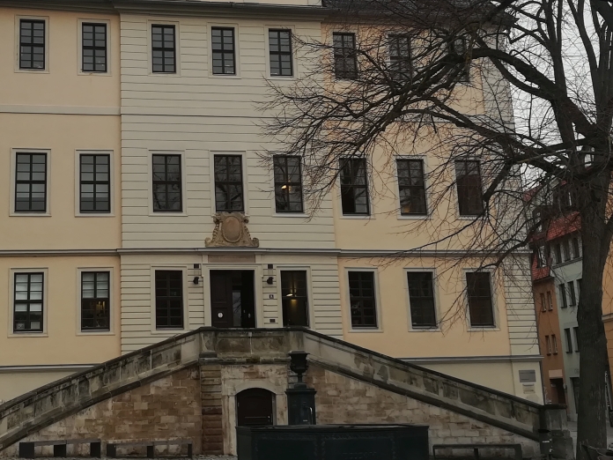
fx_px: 939
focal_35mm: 53
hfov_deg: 35.7
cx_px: 187
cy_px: 135
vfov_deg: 27.3
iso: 50
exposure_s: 1/415
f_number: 2.2
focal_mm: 3.83
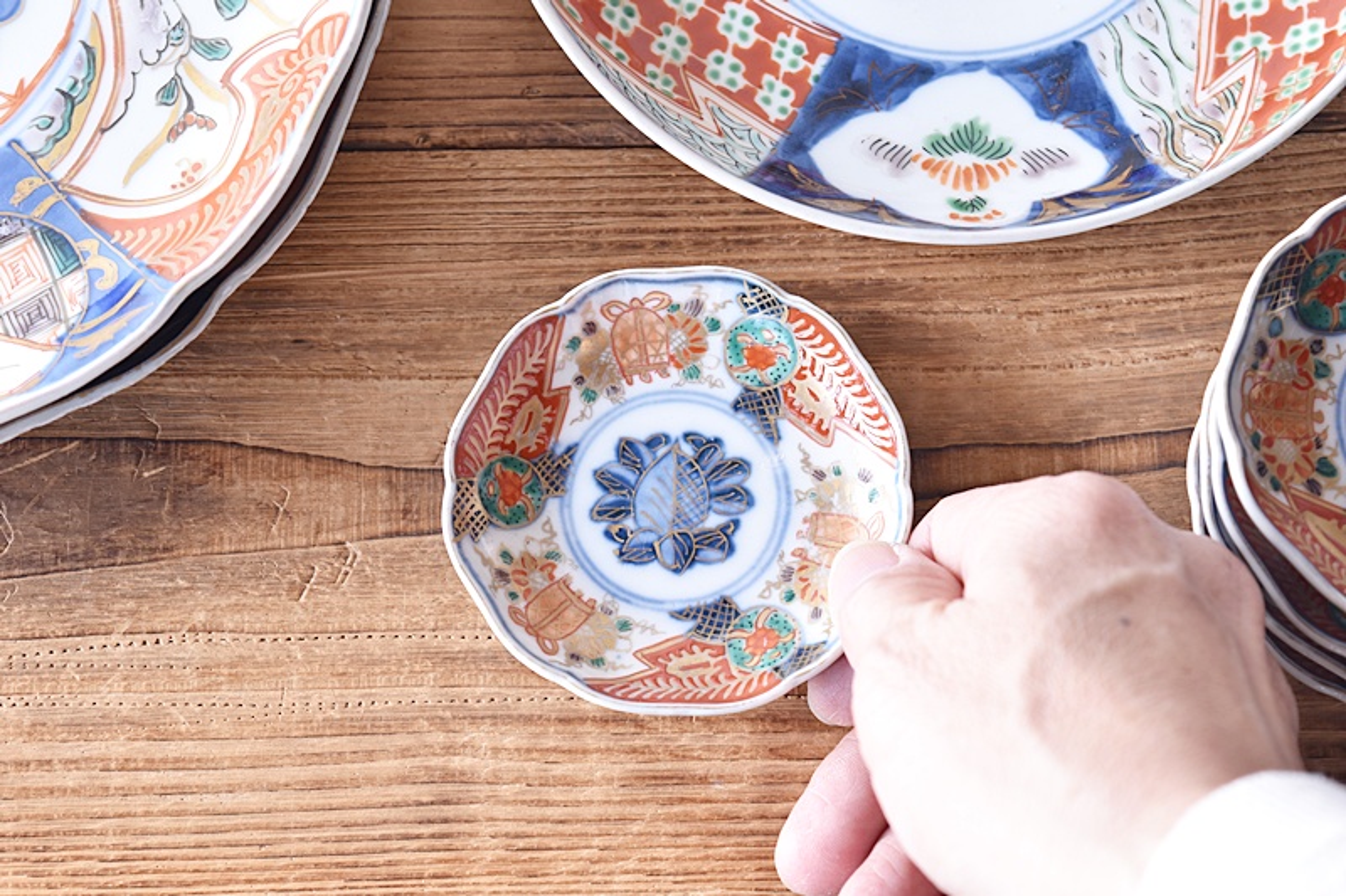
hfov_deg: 26.0
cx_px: 673
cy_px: 448
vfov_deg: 17.5
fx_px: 2916
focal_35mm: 78
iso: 200
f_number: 5.6
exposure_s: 1/2
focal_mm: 52
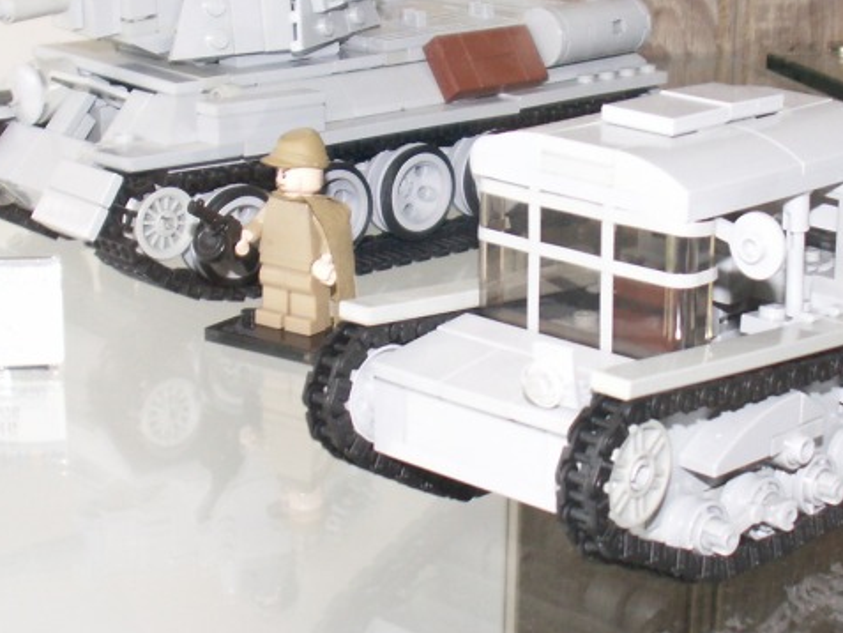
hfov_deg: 22.2
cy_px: 285
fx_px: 2144
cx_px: 475
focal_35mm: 88
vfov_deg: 16.8
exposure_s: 1/60
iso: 64
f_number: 2.8
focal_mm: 5.86
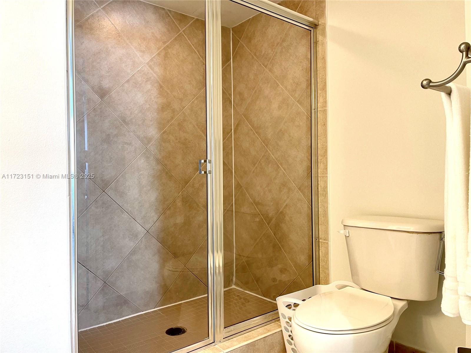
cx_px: 236
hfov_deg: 67.3
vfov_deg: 53.1
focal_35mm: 26
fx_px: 354
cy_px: 176
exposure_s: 1/60
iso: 80
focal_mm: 5.1
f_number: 1.6
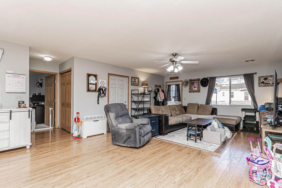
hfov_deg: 96.7
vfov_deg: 73.7
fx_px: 125
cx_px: 146
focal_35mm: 16
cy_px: 97
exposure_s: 1/60
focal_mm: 10
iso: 1600
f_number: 10
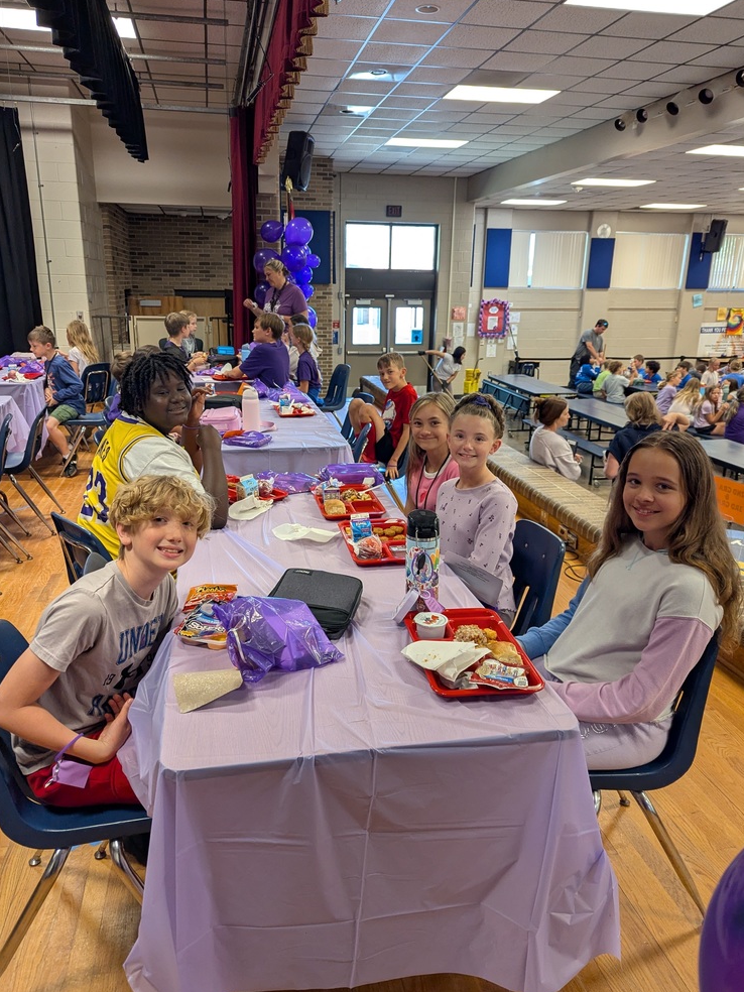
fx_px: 716
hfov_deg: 54.9
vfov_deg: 69.4
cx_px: 368
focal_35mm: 25
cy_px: 488
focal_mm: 6.81
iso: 269
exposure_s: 1/117
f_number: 1.85
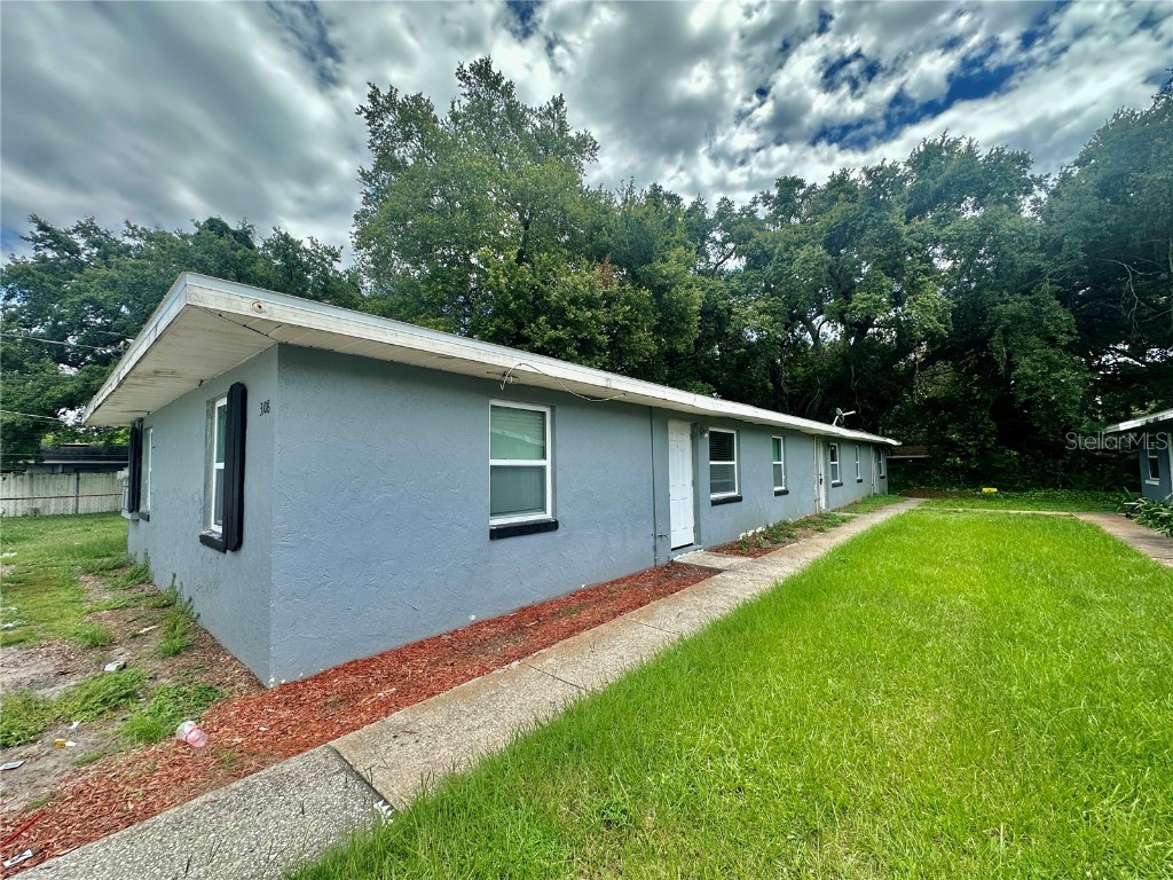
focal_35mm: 14
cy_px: 440
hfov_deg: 102.1
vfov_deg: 85.7
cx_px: 586
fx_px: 474
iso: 40
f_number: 2.2
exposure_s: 1/812
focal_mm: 2.22
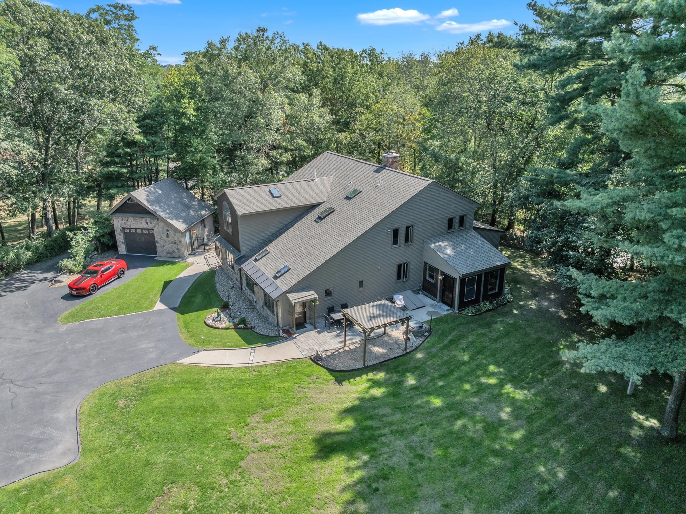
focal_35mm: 24
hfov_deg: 71.6
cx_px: 343
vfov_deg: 56.8
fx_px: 475
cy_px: 257
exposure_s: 1/2000
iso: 280
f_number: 2.8
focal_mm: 12.29
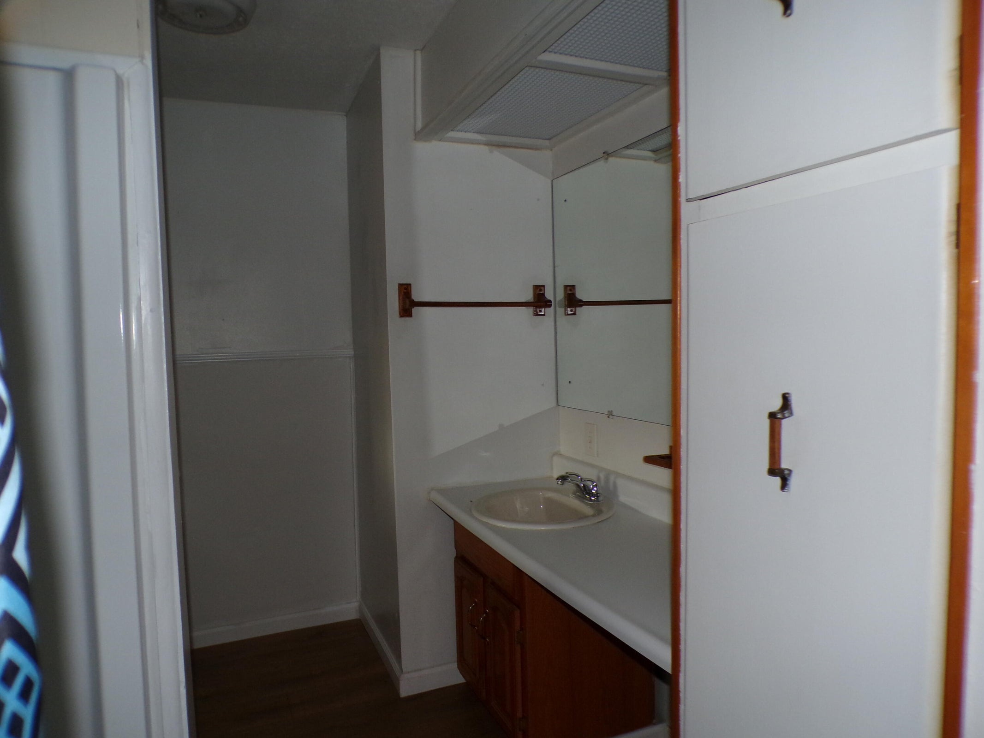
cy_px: 369
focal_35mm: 24
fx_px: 682
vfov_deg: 56.8
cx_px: 492
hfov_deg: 71.6
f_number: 3
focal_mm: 4.3
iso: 200
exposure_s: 1/17
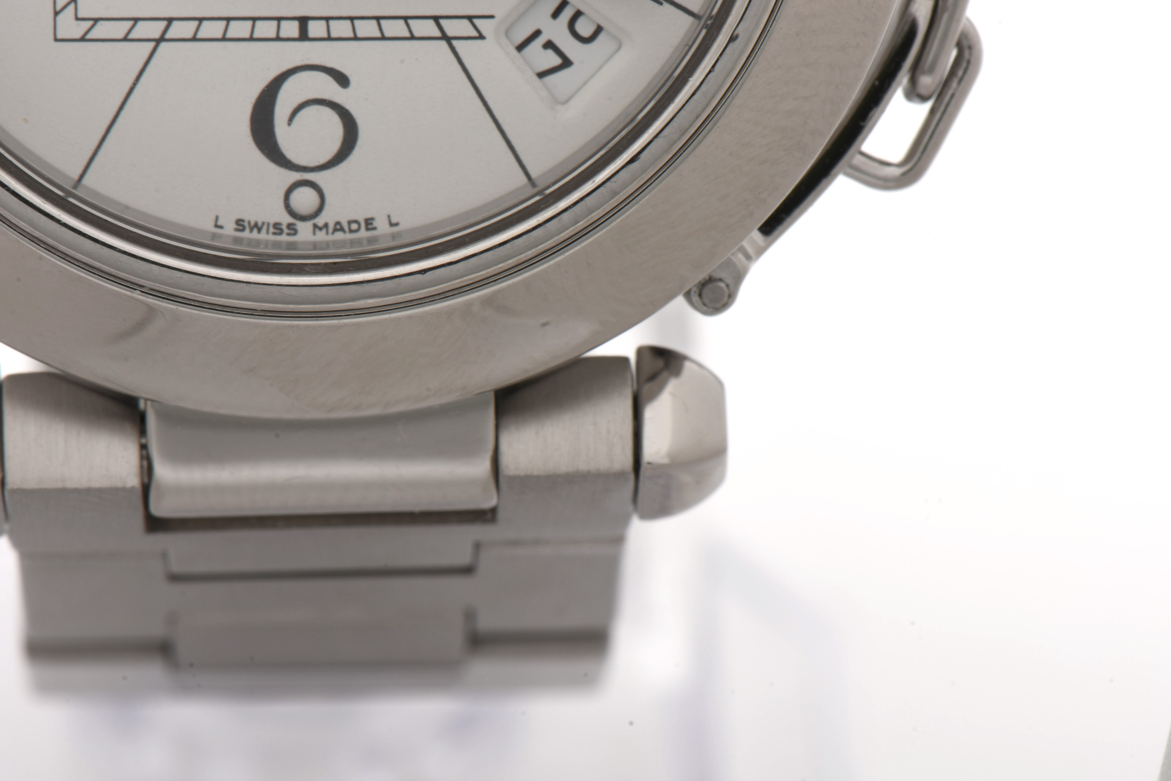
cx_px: 586
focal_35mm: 128
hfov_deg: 16.1
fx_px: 4147
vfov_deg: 10.8
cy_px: 390
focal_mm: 85
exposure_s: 1/100
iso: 100
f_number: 25
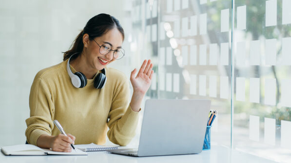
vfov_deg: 13.4
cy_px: 82
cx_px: 146
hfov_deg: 23.7
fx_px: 694
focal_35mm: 90
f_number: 2.8
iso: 160
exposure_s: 1/250
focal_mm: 85
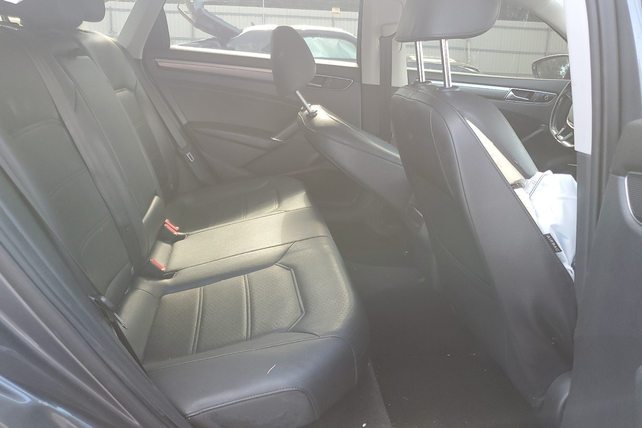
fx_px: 499
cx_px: 317
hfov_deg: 65.5
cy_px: 207
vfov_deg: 46.4
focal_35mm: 28
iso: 62
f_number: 1.5
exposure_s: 1/120
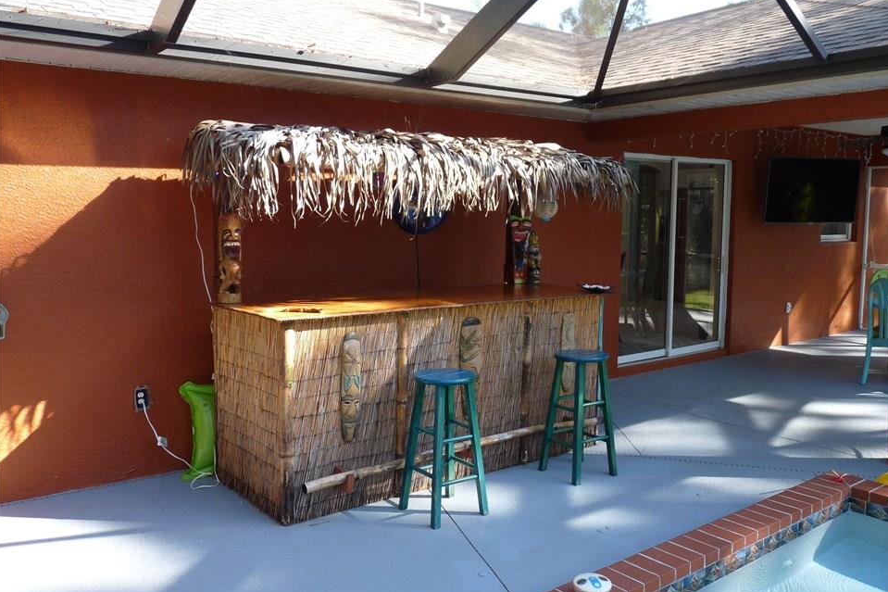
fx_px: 740
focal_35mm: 30
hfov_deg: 61.9
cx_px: 470
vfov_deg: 43.6
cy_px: 301
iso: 100
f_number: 2.8
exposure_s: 1/100
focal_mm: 4.8
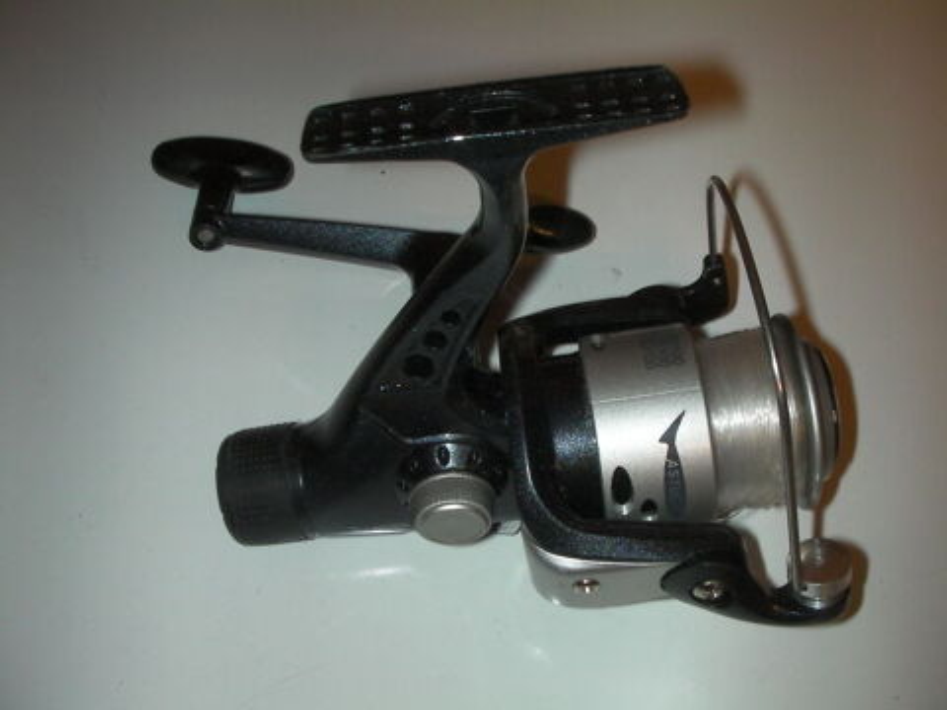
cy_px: 355
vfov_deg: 37.7
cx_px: 474
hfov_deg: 49.0
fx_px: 1040
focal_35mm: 38
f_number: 5.6
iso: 200
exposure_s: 1/30
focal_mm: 6.3
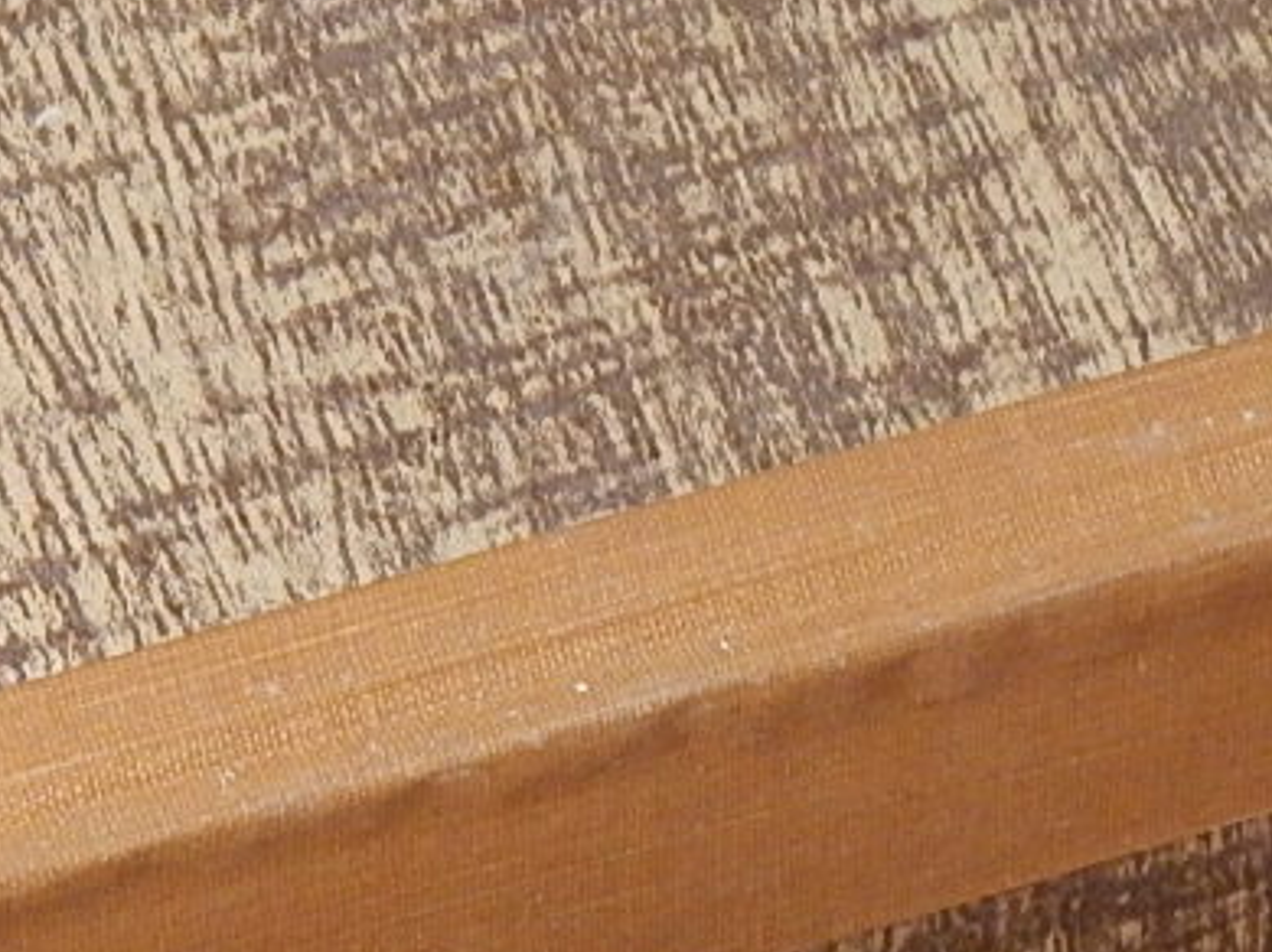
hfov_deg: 10.0
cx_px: 1174
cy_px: 1043
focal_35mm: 197
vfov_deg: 7.5
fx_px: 7235
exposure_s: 1/50
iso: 400
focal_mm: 8.6
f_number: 3.7
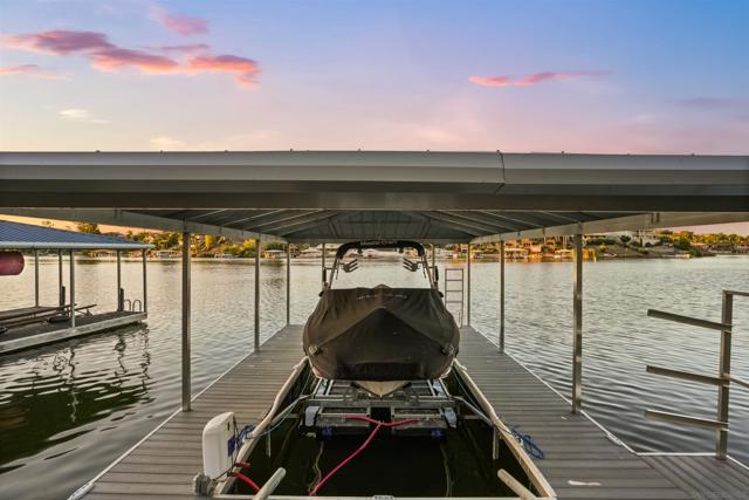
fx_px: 333
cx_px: 374
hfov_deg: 96.7
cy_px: 250
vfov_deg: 73.8
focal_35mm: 16
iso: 800
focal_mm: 16
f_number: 10
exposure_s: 1/100
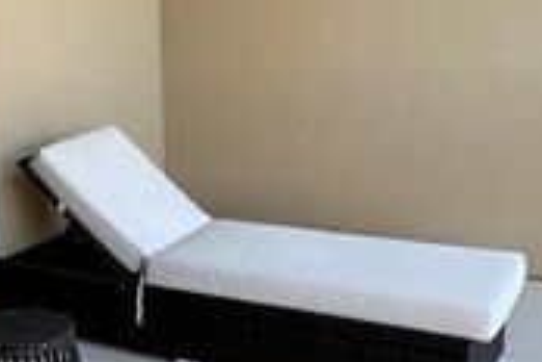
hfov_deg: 31.7
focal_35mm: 59
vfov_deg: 23.0
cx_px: 17
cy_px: 169
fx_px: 888
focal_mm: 2.22
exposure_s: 1/144
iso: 40
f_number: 2.2
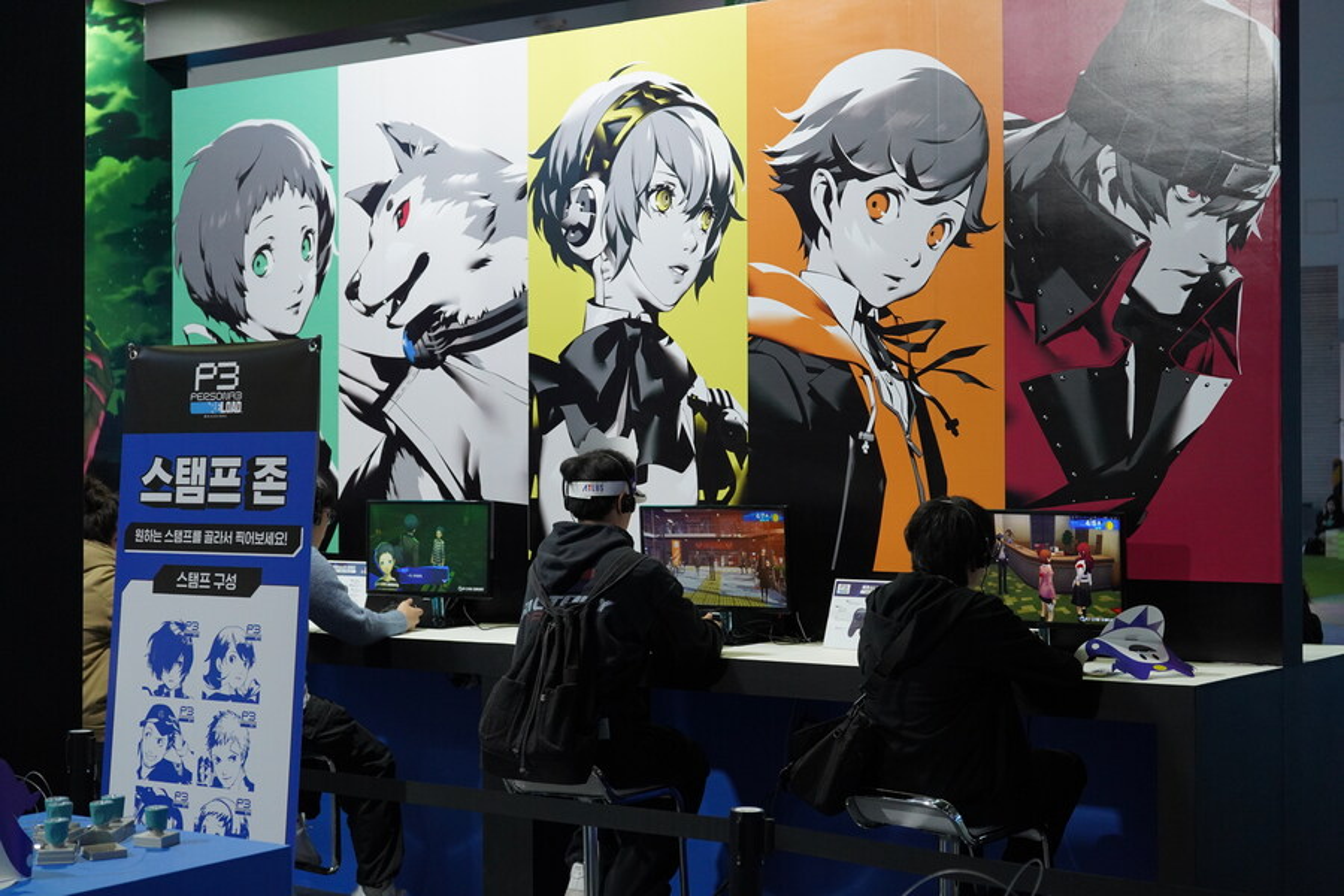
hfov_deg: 33.9
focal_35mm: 59
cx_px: 672
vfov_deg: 23.0
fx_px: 2202
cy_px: 448
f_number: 5.6
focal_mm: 59
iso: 2500
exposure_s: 1/160
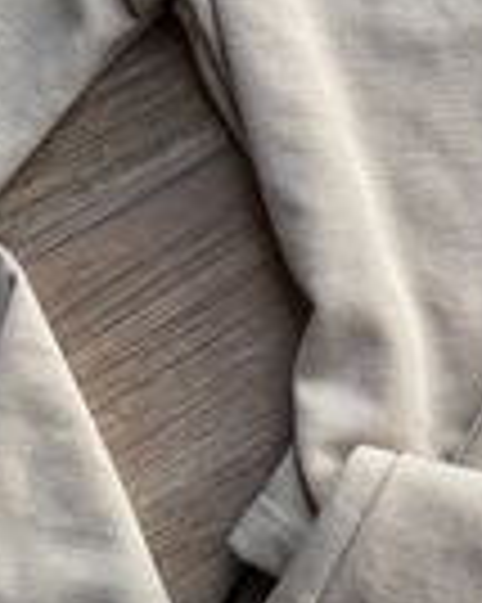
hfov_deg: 15.6
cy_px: 169
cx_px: 649
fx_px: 1660
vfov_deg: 20.5
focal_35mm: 93
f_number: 1.78
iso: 64
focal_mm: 6.76
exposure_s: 1/188
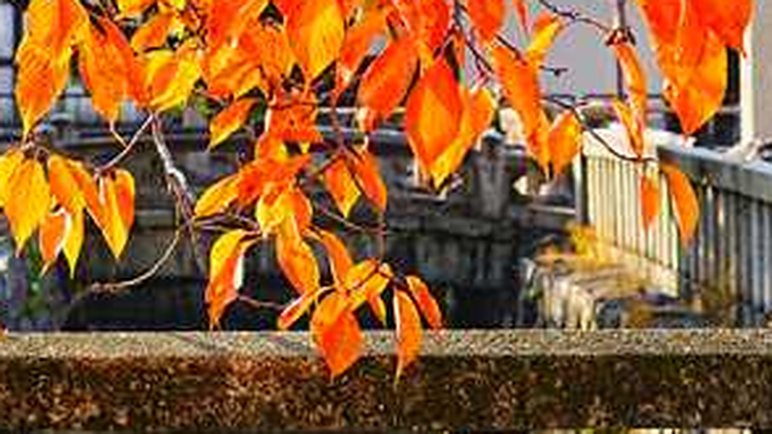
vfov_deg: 8.0
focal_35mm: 151
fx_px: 3089
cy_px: 159
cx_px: 386
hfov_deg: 14.2
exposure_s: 1/100
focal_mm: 53
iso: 100
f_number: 6.3
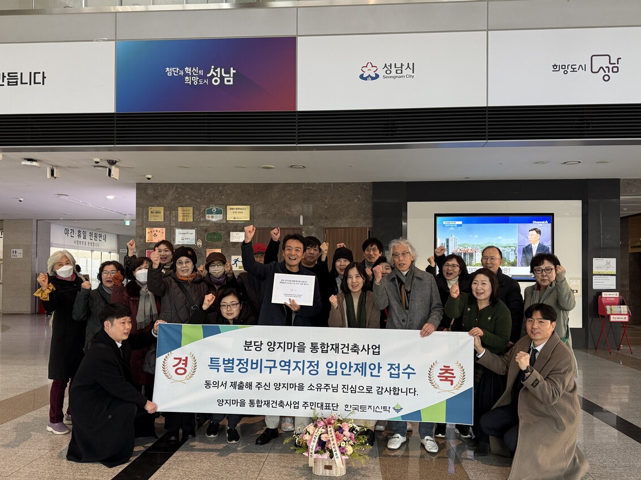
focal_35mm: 27
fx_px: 500
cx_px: 321
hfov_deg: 65.3
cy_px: 263
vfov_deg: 51.3
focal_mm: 6.76
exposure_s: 1/60
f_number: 1.78
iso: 250
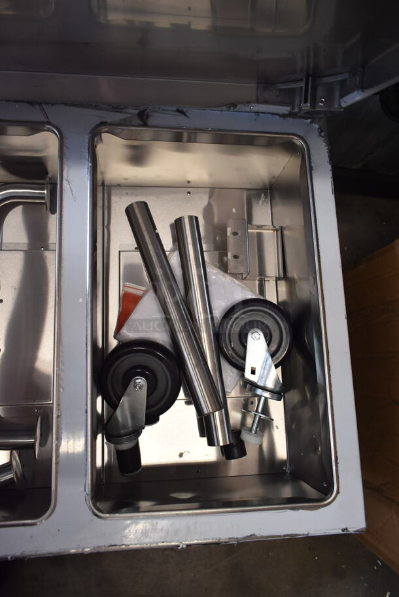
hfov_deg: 48.0
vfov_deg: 67.3
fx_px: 448
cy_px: 298
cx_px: 200
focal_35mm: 27
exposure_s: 1/125
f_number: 3.5
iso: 1000
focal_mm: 18
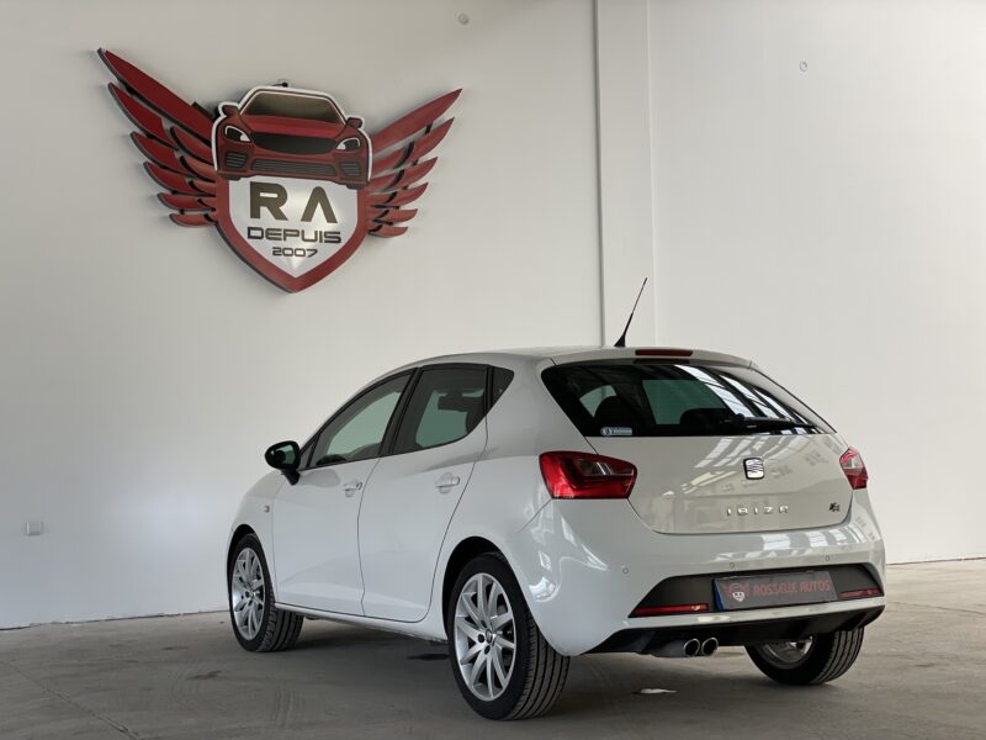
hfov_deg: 36.8
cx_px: 493
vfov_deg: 28.0
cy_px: 370
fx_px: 1481
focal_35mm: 52
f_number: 2
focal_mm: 6
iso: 50
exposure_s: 1/122
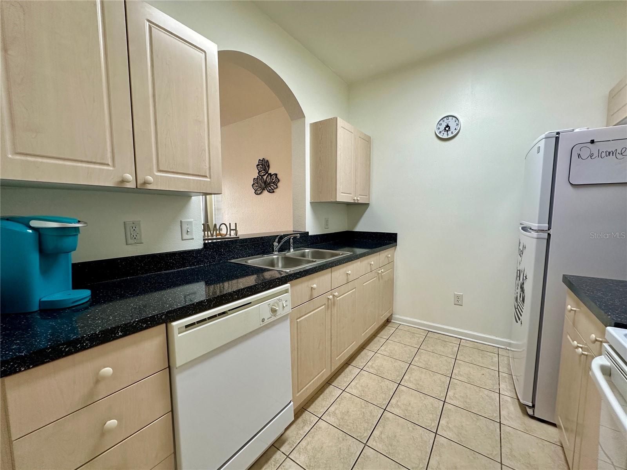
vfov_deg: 85.7
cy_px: 235
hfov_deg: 102.1
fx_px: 254
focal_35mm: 14
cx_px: 314
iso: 200
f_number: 2.2
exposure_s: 1/120
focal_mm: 2.22
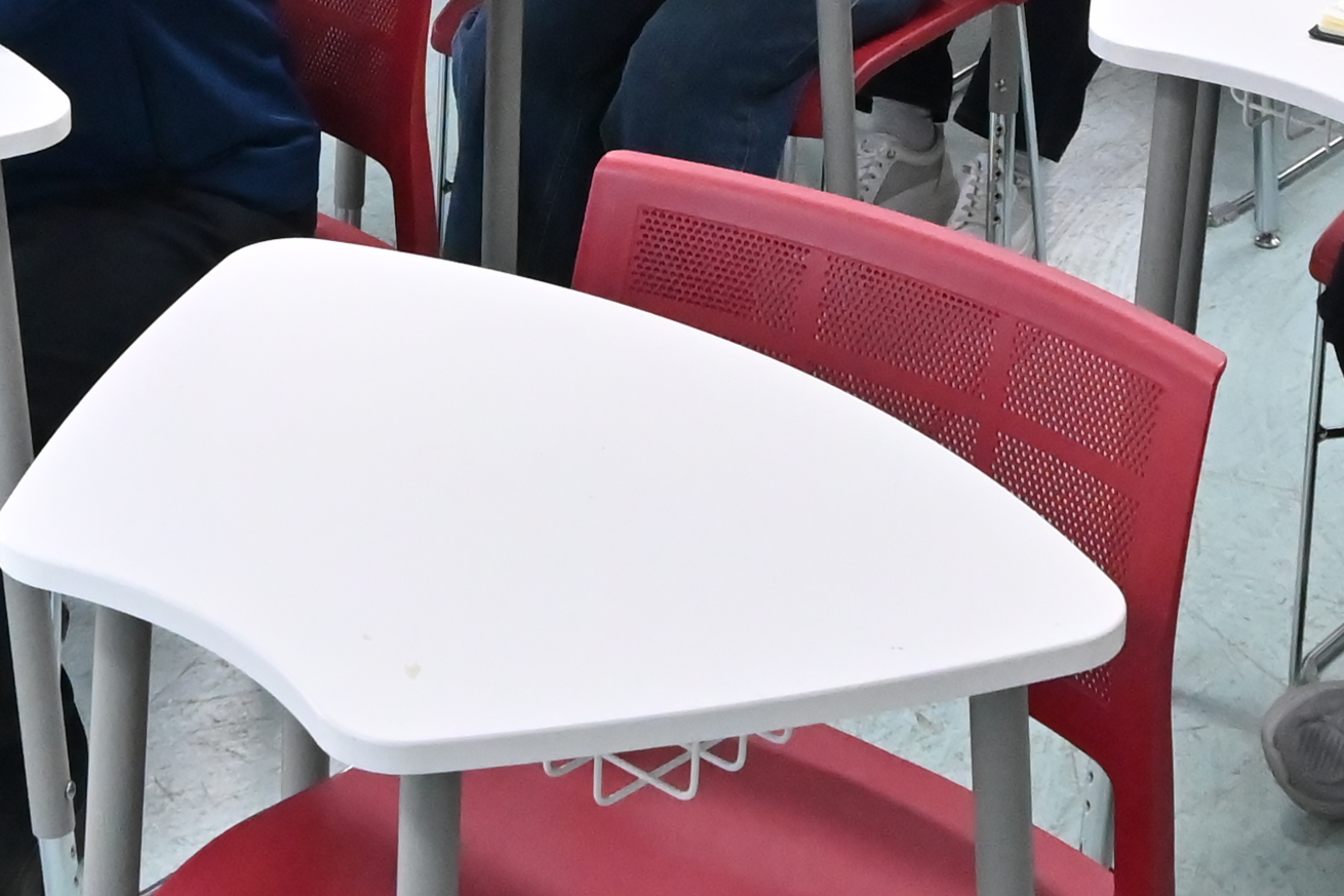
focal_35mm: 102
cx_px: 597
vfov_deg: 12.7
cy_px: -475
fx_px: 3807
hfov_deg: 20.0
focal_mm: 16
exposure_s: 1/160
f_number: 4.5
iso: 2000
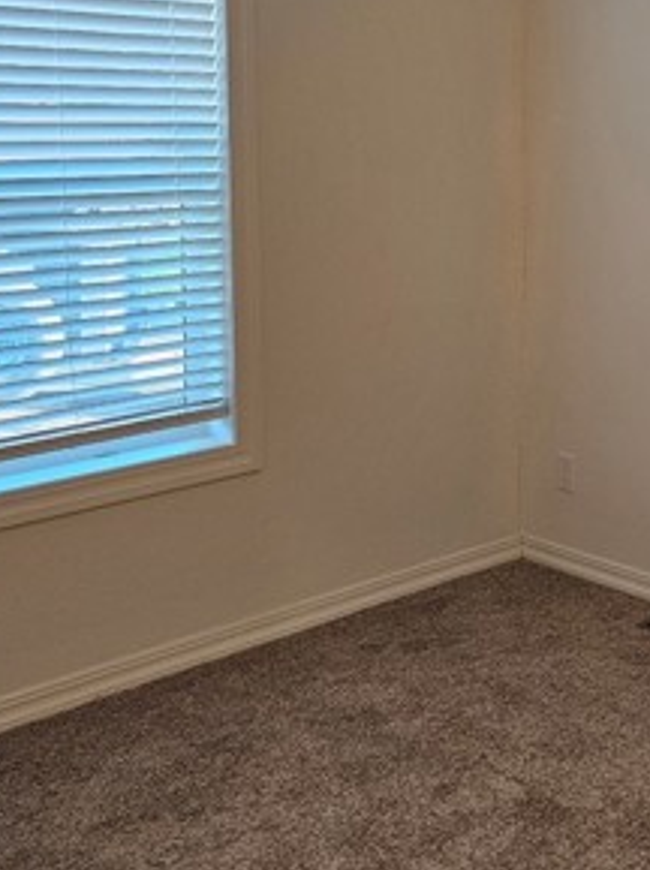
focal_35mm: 51
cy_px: 274
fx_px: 1280
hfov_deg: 27.8
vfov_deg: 37.0
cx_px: 536
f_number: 1.7
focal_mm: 6.3
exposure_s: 1/120
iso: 800
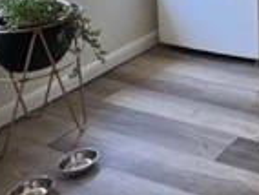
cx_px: 354
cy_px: -111
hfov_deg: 25.5
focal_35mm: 63
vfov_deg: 19.7
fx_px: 472
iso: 100
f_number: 2.2
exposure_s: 1/99
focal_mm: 2.22
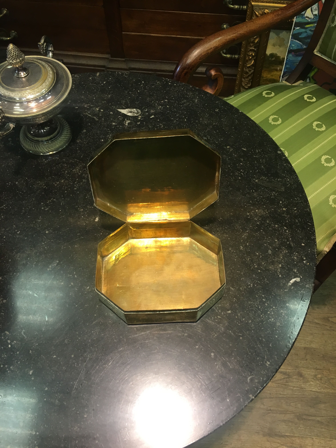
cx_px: 168
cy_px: 224
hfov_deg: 48.2
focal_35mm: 29
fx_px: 375
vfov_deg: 61.7
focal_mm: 4.15
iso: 50
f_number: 2.2
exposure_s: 1/33
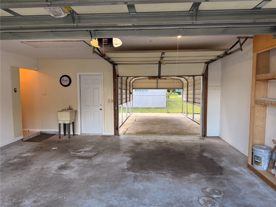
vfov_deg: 56.8
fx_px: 191
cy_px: 104
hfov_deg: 71.6
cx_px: 138
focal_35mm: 24
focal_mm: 6.76
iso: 125
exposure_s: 1/225
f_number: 1.78
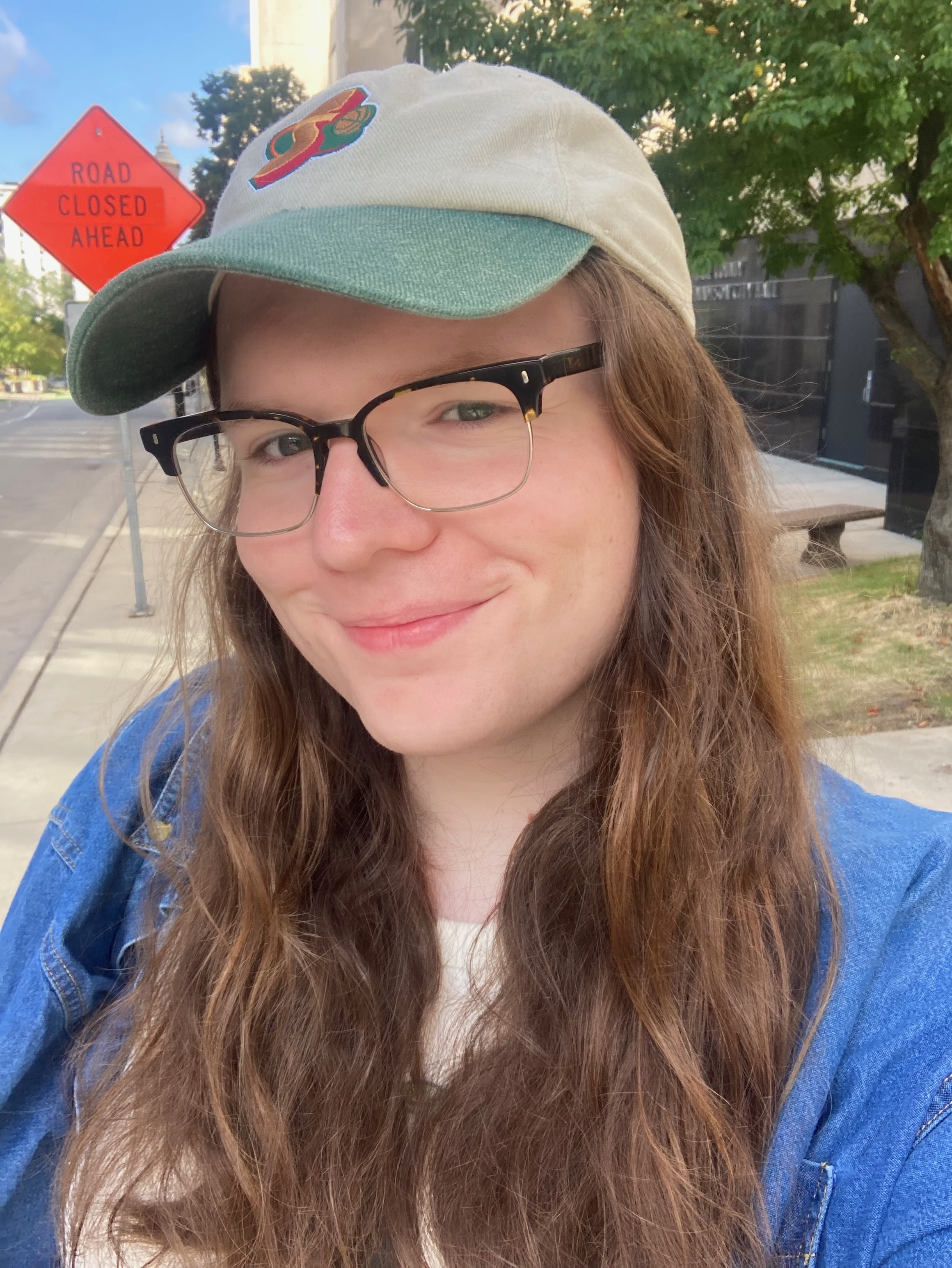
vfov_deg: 56.8
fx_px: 1172
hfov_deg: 44.2
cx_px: 476
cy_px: 634
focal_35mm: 32
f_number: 2.2
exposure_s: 1/121
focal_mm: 2.87
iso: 20
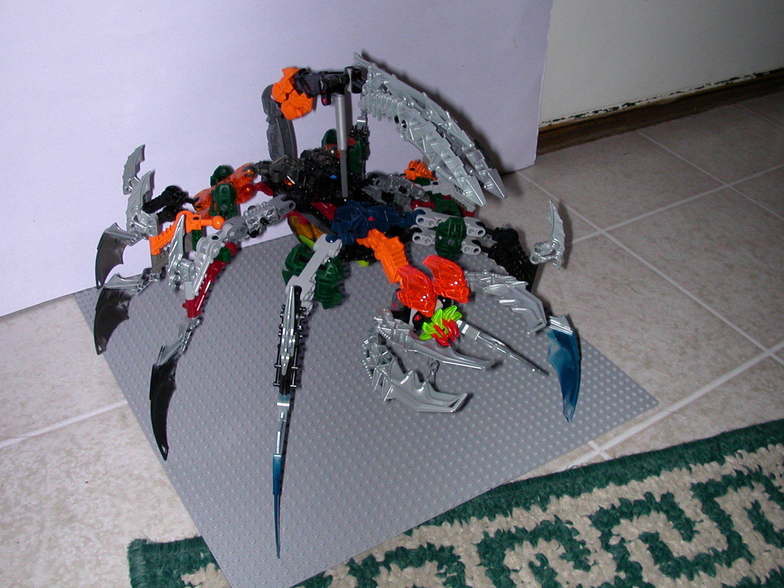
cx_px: 392
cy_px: 294
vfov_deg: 38.7
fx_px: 838
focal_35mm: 37
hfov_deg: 50.1
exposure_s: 1/59.9
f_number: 4.5
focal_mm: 5.6
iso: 100
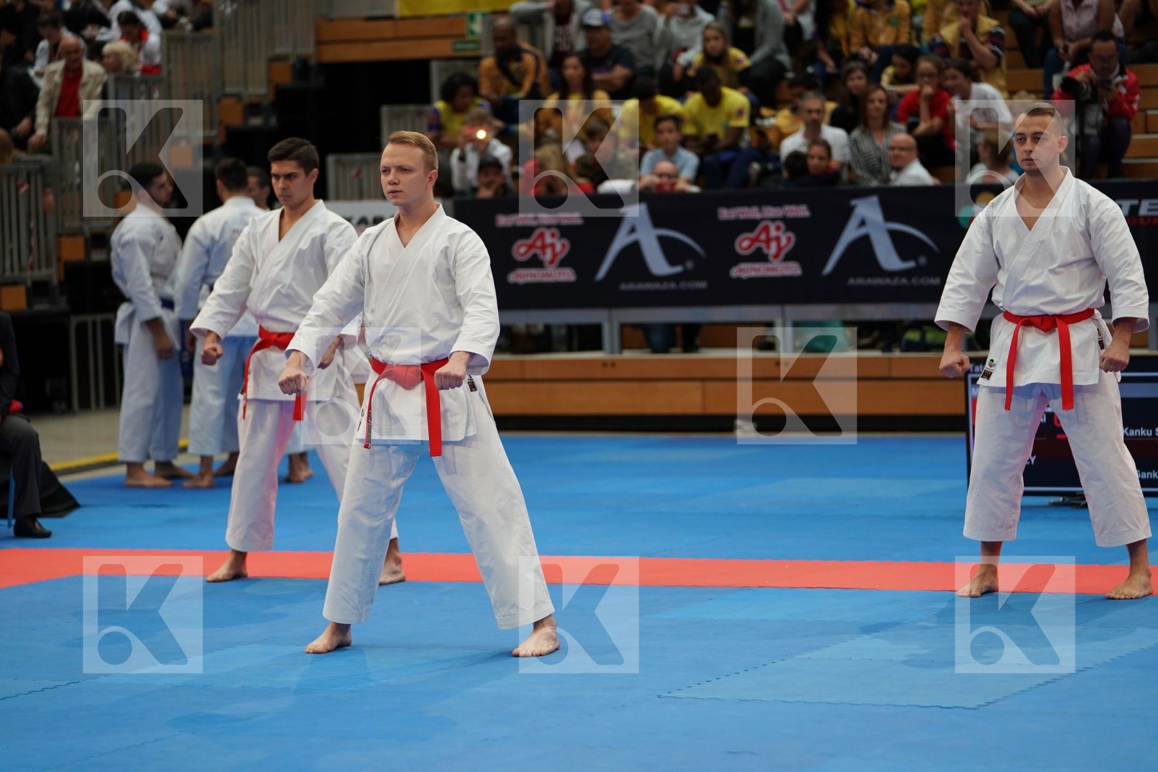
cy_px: 386
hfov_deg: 16.5
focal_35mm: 124
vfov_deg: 11.1
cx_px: 579
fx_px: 3988
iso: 640
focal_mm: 124
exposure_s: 1/500
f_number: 2.8
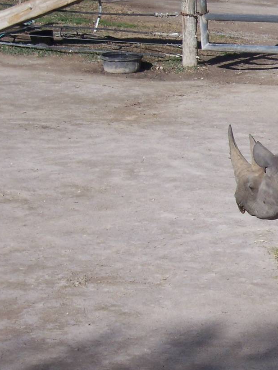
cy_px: 222
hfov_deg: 8.5
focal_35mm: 173
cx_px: 349
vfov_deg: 11.4
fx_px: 1853
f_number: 5.6
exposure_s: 1/750
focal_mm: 14.8
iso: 80
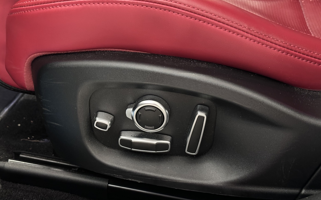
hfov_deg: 39.6
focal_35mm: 51
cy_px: 113
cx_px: 160
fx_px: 446
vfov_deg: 25.3
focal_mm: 6.86
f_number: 1.78
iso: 800
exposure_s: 1/19
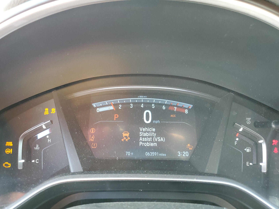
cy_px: 104
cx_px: 140
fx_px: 210
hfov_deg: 67.3
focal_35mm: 26
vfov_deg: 53.1
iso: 99
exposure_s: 1/50
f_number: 1.5
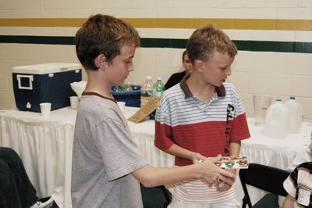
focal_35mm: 45
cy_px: 104
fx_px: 390
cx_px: 156
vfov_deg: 29.8
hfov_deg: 43.6
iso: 1600
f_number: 5
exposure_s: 1/200
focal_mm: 30
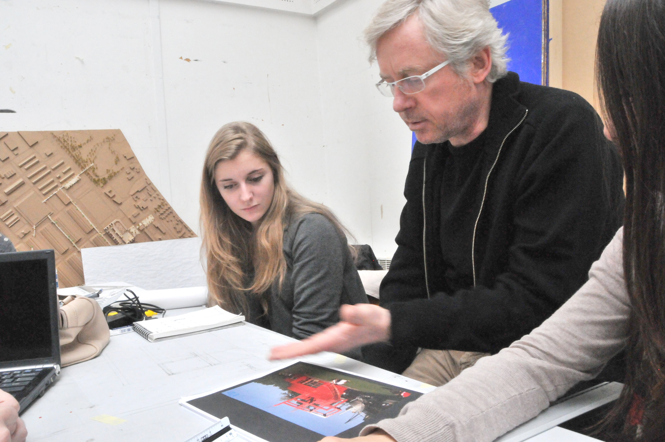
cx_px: 332
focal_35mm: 27
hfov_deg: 67.4
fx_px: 498
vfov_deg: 47.8
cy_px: 221
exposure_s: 1/25
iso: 2500
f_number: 16
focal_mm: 18
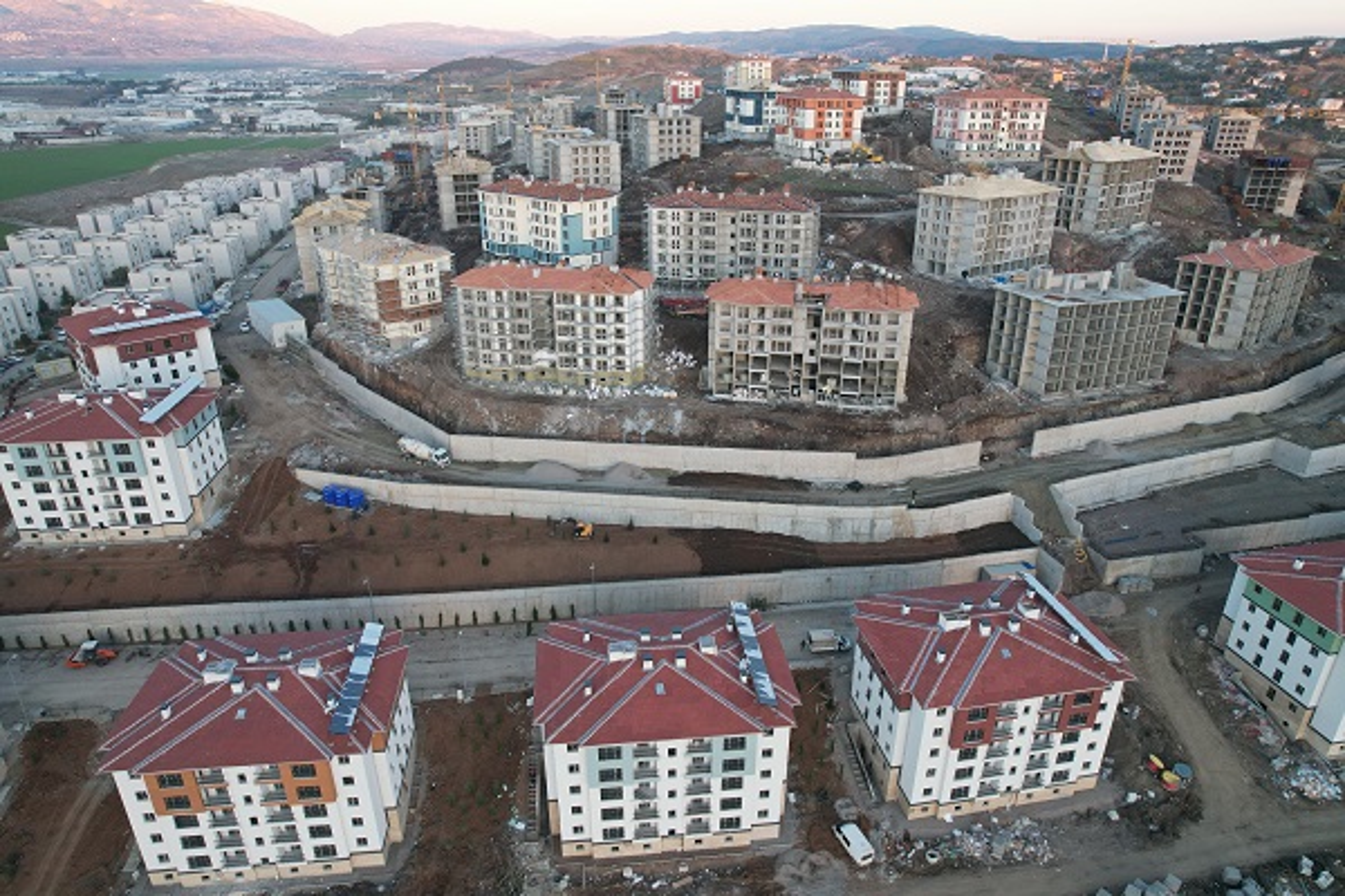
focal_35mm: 22
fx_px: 822
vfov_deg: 57.2
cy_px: 448
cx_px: 672
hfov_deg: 78.6
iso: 200
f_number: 2.8
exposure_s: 1/125
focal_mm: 8.38
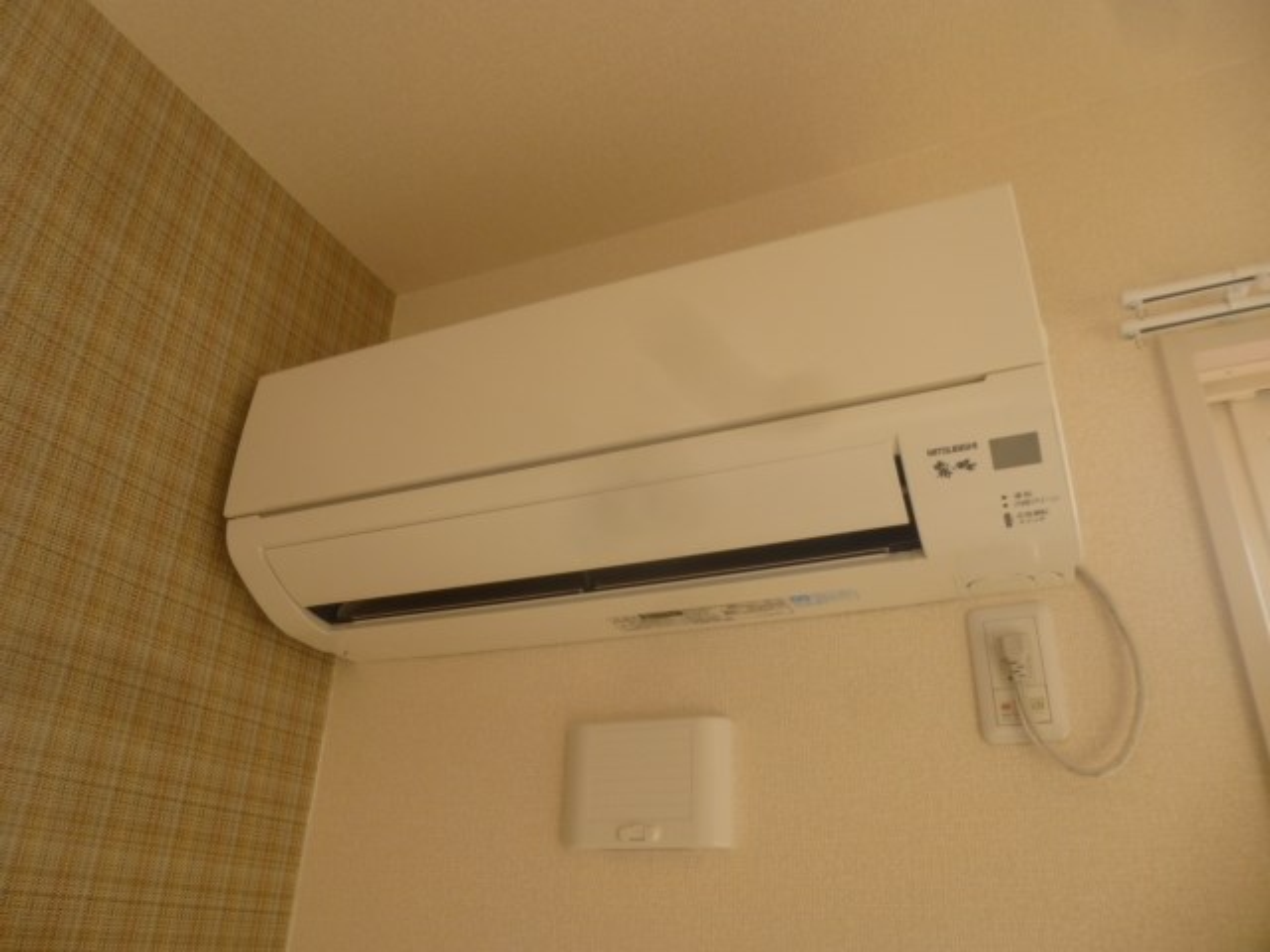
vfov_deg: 54.9
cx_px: 635
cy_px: 476
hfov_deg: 69.4
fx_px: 917
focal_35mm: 25
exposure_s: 1/60
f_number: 3.1
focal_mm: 4.5
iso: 100
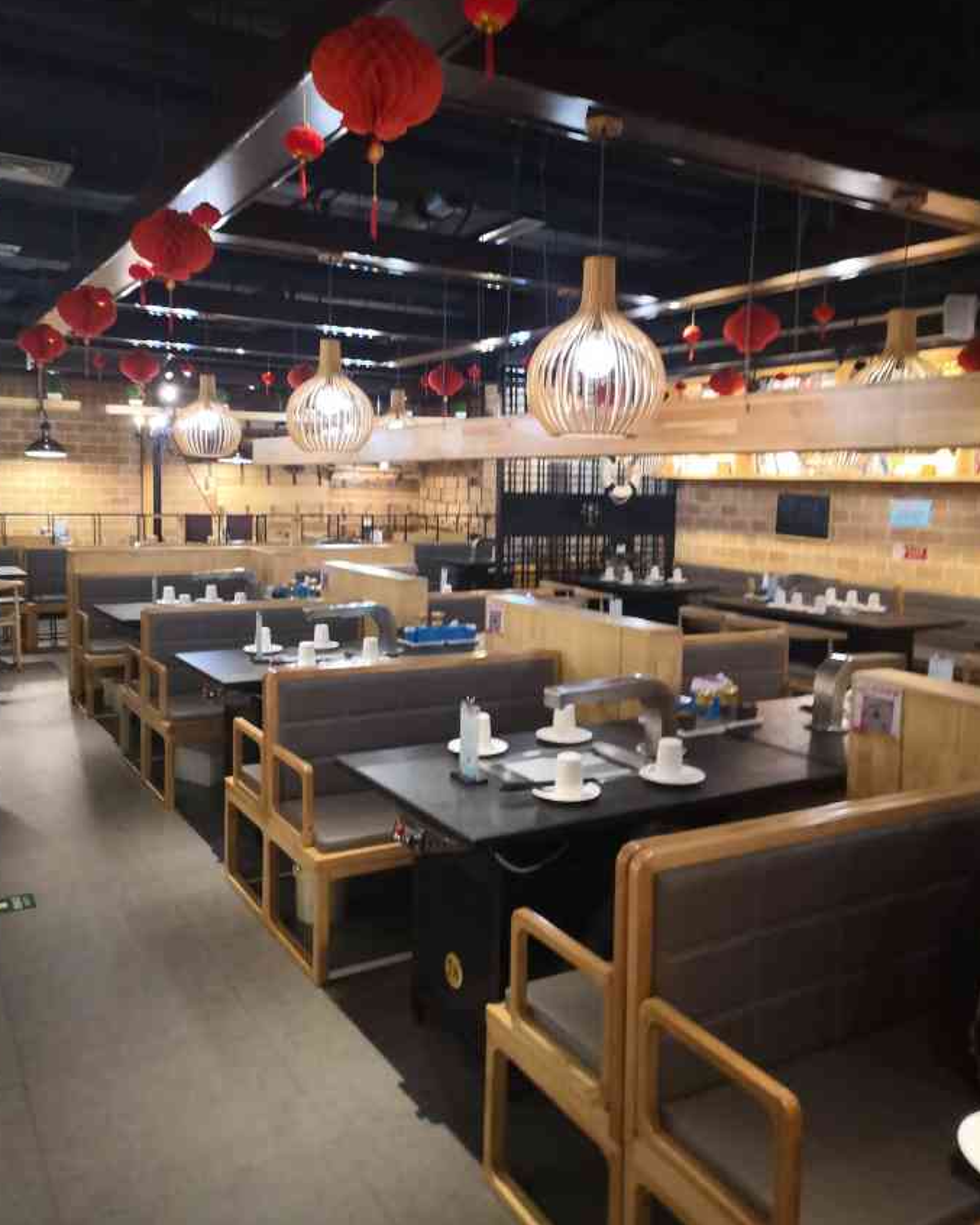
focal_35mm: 28
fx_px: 1015
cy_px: 561
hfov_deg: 51.5
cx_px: 485
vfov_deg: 62.1
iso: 800
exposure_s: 1/50
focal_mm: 4.75
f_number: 1.8
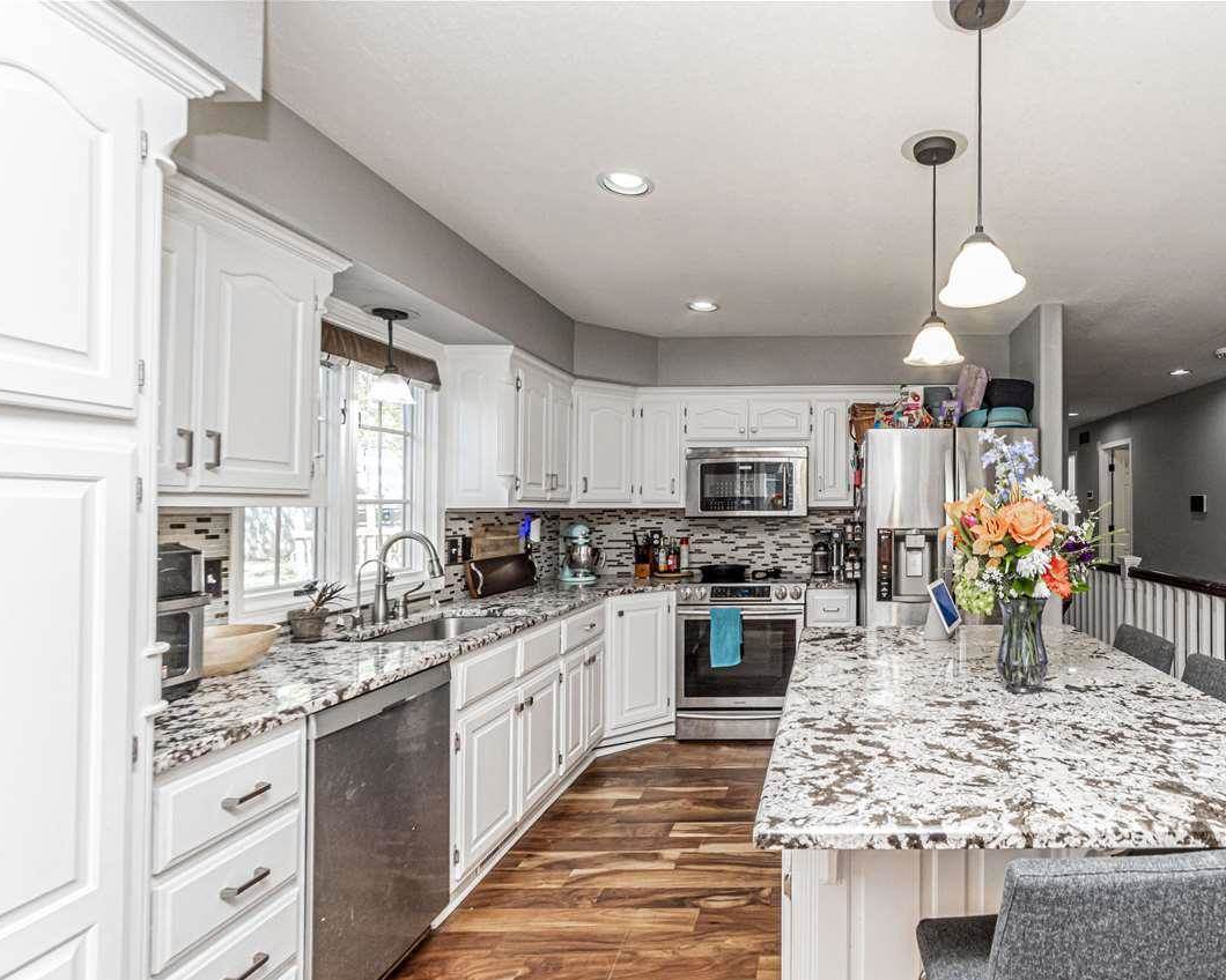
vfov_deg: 77.0
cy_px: 492
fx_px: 617
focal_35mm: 17
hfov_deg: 88.7
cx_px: 726
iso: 900
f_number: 10
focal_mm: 10
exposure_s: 1/60
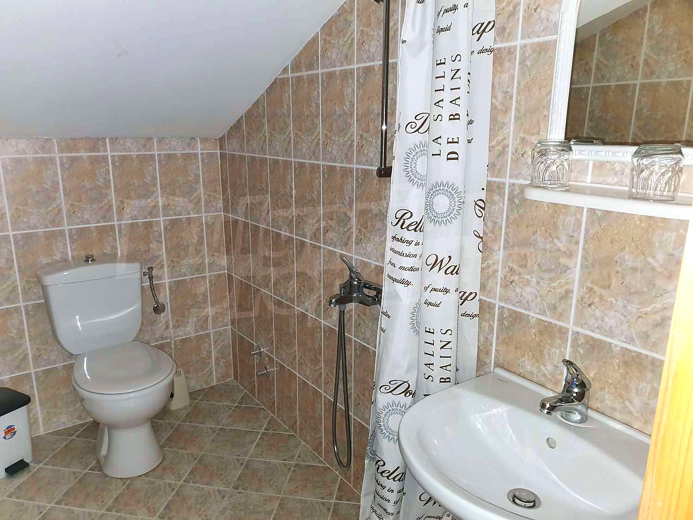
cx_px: 346
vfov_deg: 53.1
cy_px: 260
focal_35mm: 26
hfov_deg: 67.3
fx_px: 521
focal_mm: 4.3
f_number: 1.5
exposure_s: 1/21
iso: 125
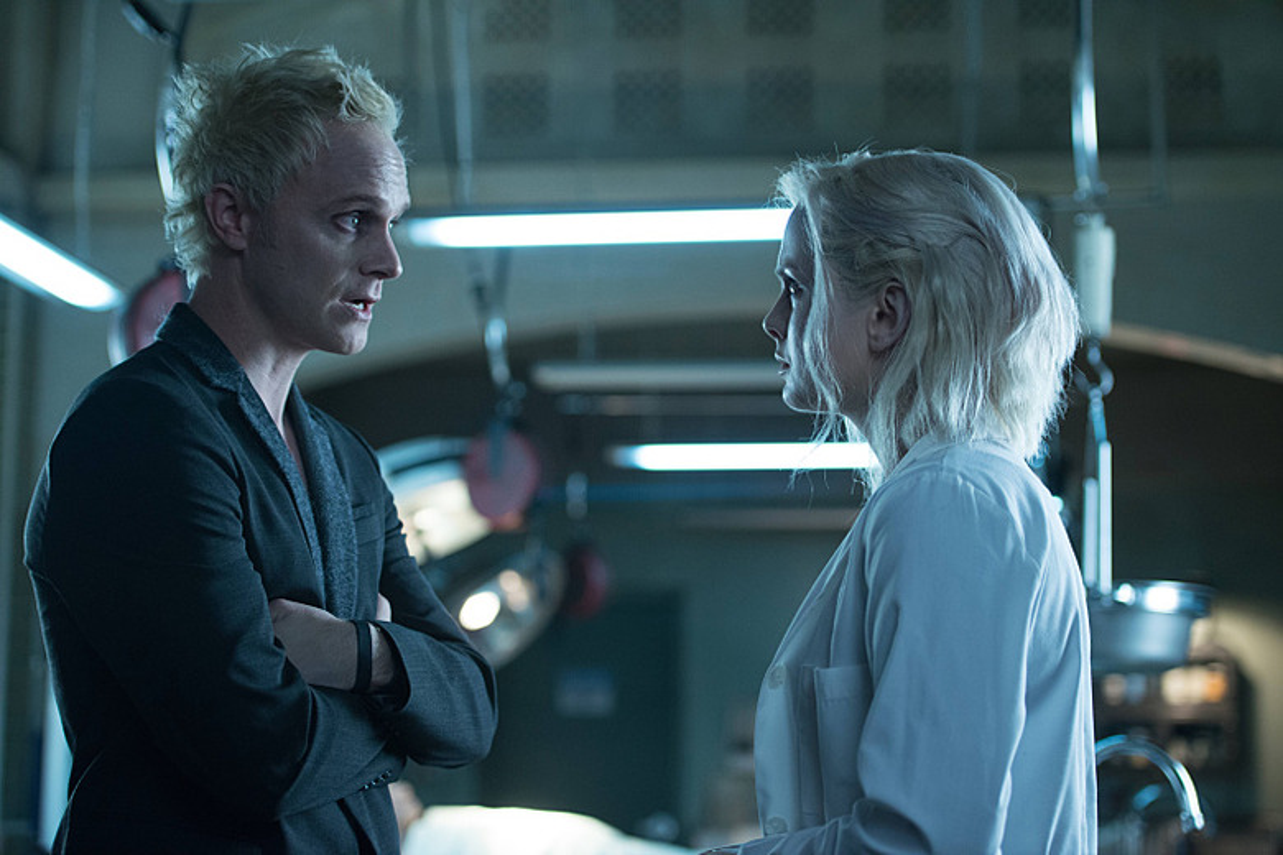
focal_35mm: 70
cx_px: 642
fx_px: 2495
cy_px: 428
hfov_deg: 28.8
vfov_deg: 19.5
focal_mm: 70
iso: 2000
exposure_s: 1/100
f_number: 2.8
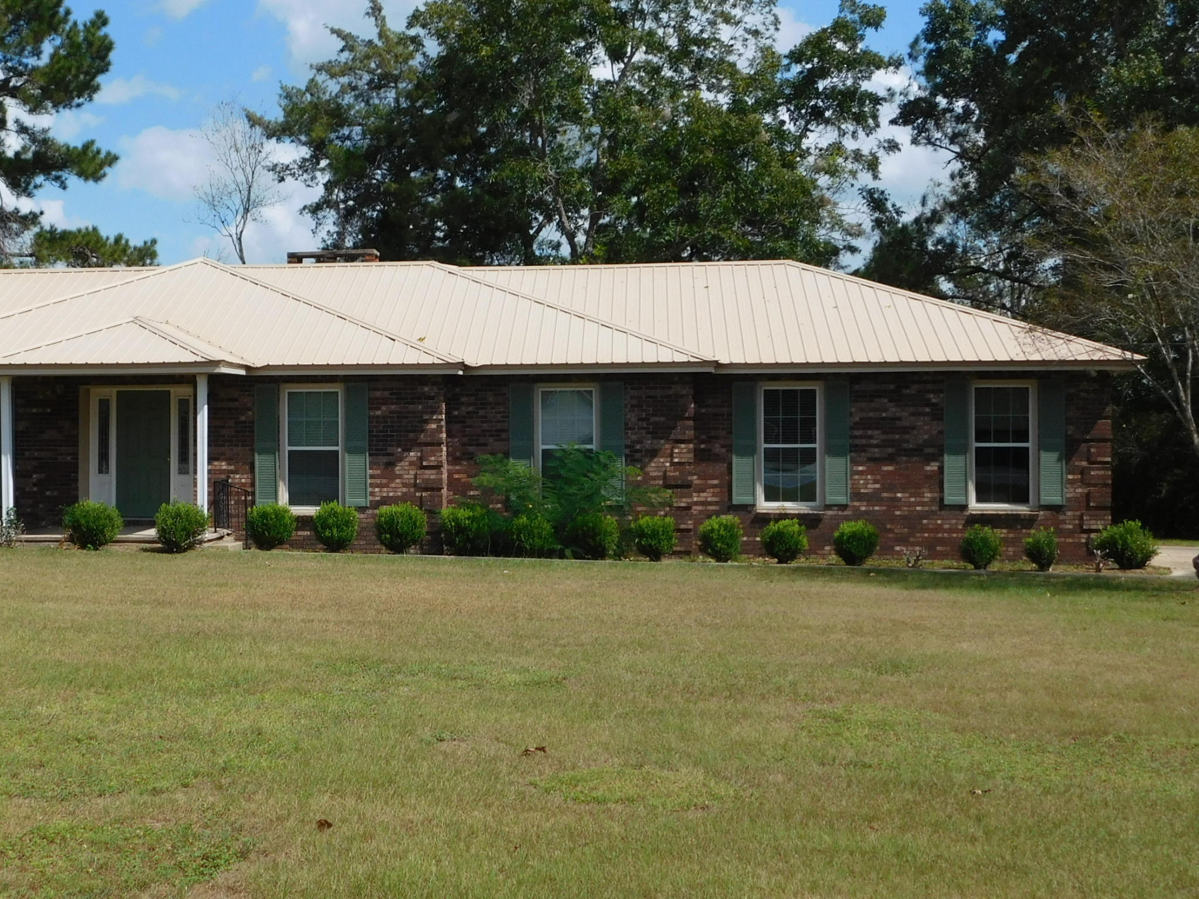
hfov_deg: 35.7
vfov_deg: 27.5
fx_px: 1836
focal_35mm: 53
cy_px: 446
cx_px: 364
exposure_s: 1/500
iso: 125
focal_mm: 6.3
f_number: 7
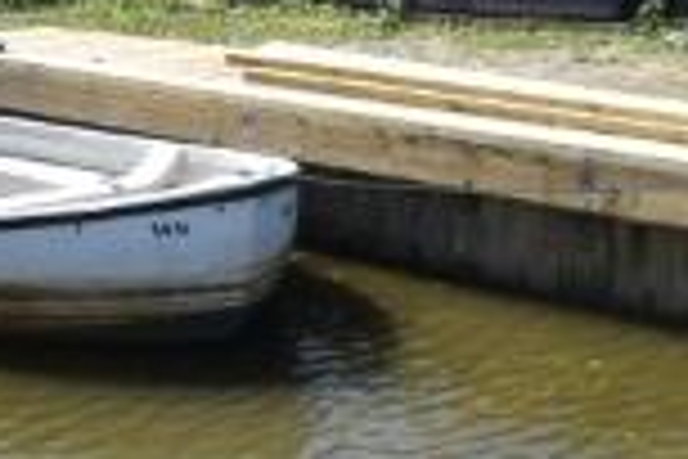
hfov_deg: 18.9
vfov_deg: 13.7
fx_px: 1911
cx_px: 904
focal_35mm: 100
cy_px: 272
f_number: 9
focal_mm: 10
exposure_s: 1/320
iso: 200
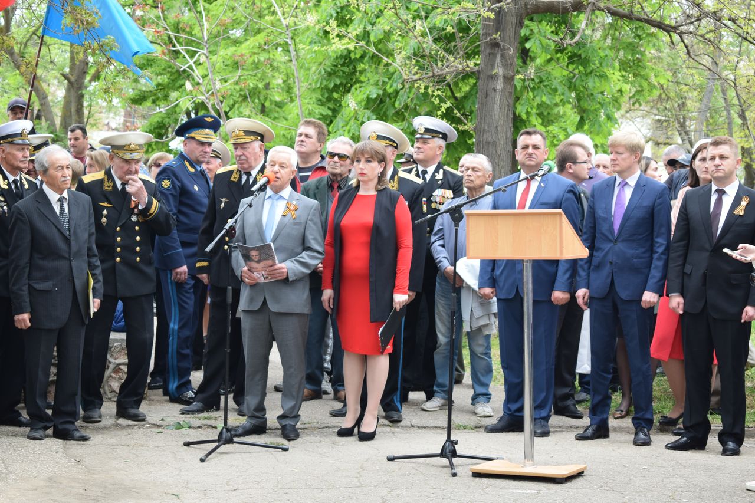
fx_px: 1730
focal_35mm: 82
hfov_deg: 24.6
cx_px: 378
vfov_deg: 16.5
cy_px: 252
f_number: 6.3
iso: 400
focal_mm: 55
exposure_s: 1/160
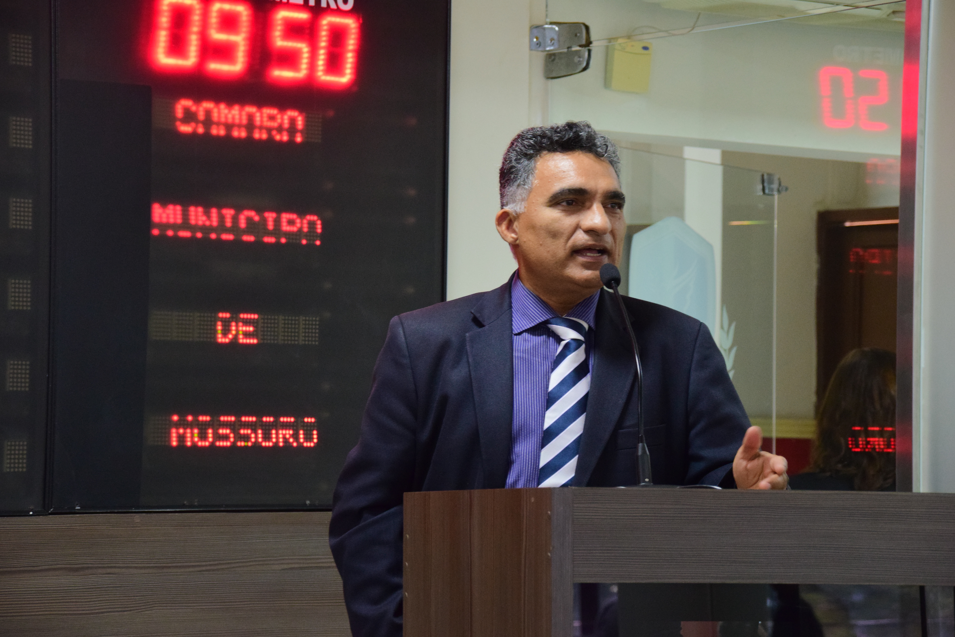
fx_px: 4377
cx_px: 478
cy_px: 318
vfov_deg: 8.3
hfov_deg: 12.5
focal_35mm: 165
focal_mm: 110
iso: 1600
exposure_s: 1/80
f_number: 5.6
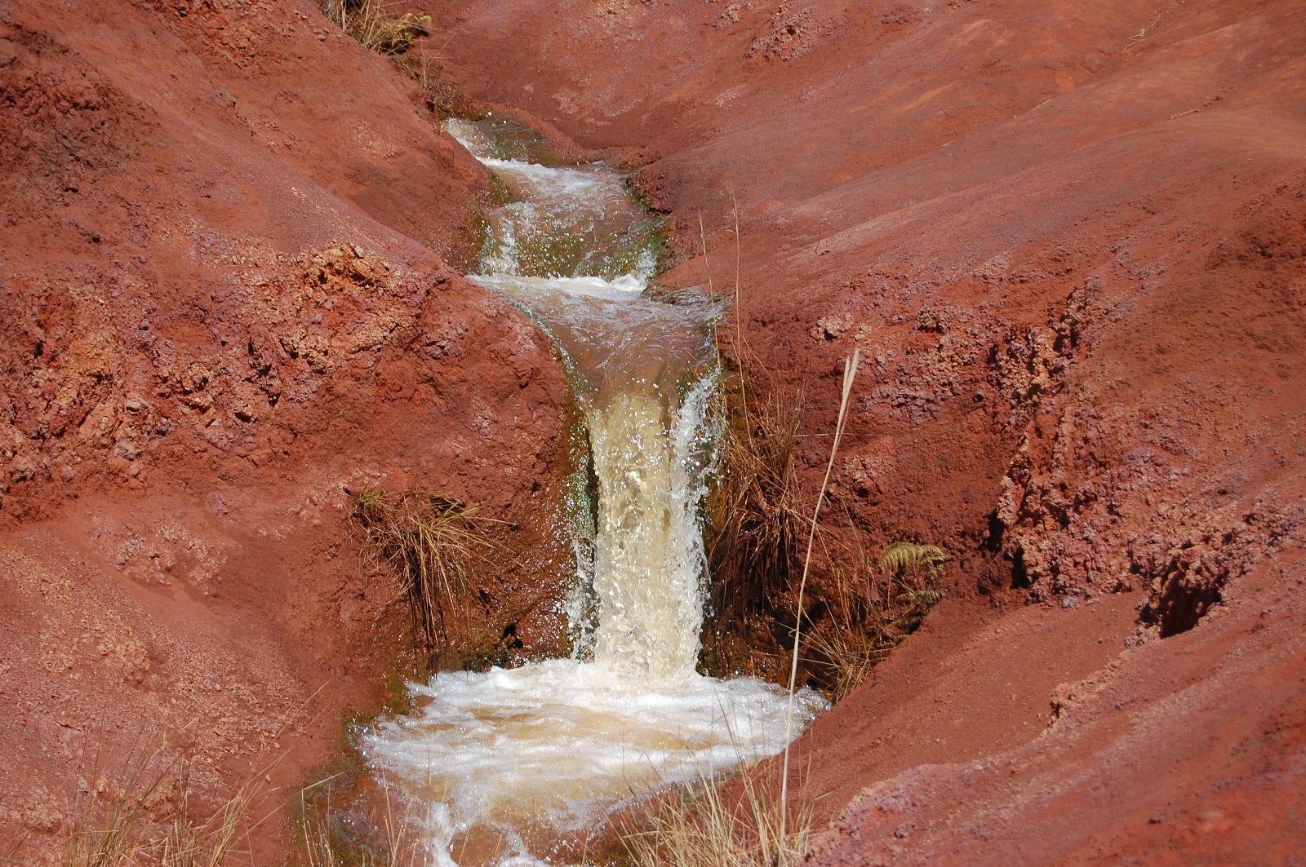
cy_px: 434
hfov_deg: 24.6
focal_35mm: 82
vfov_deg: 16.5
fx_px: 2990
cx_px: 653
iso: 250
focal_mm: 55
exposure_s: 1/1000
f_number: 5.6
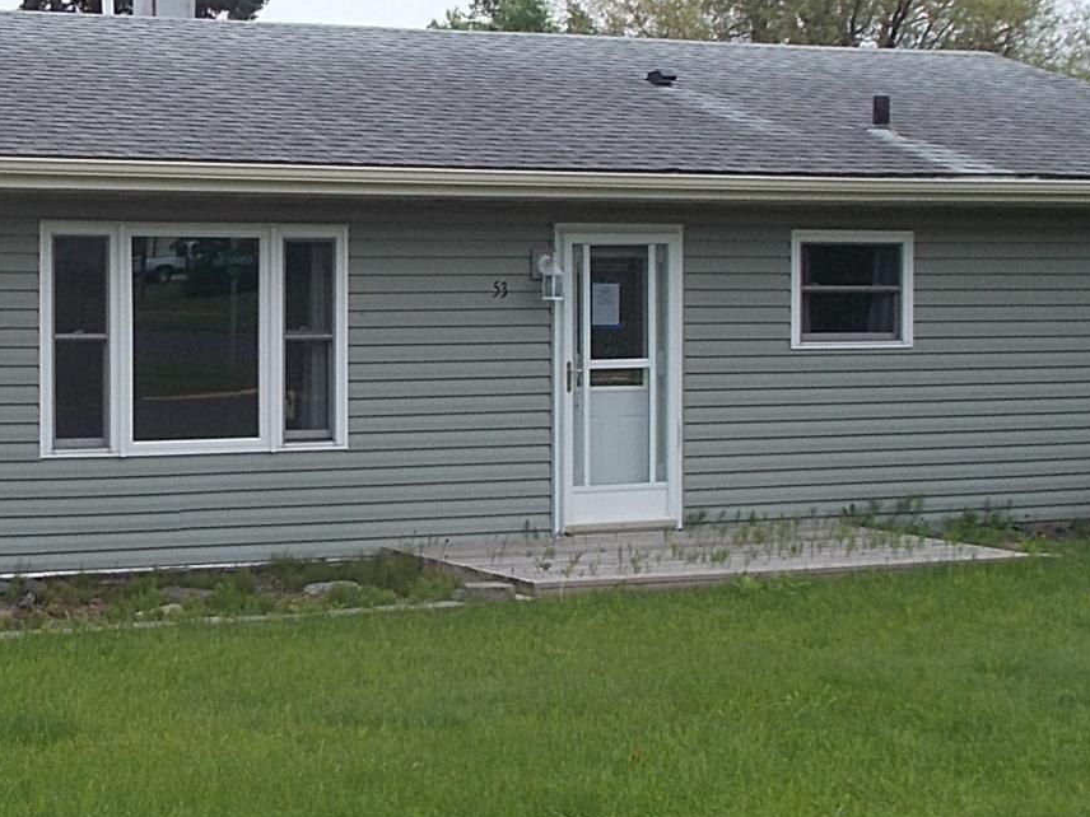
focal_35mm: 69
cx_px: 78
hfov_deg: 27.0
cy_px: 389
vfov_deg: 21.3
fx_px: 2173
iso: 80
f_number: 8
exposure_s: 1/125
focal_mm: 4.6
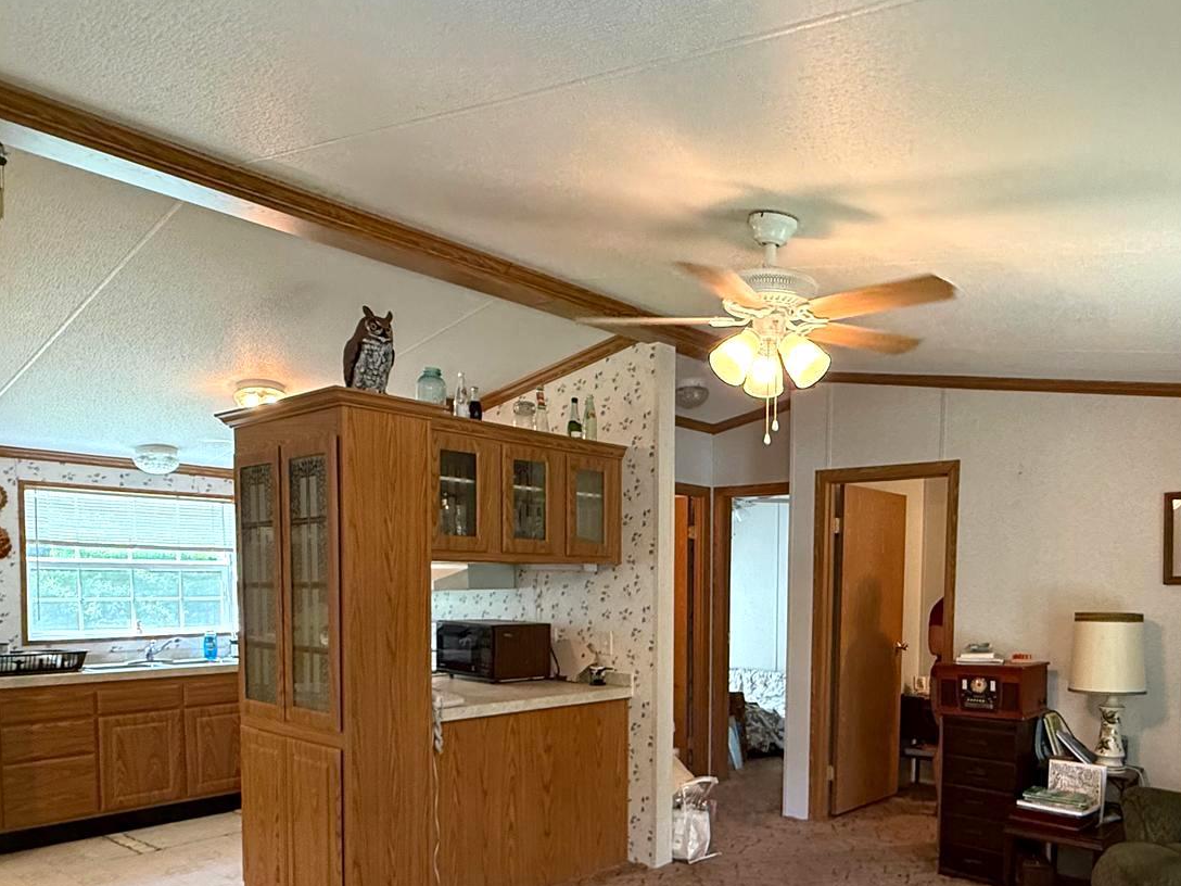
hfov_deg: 71.4
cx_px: 645
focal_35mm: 24
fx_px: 819
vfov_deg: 56.1
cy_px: 556
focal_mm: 2.22
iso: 320
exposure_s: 1/60
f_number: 2.2
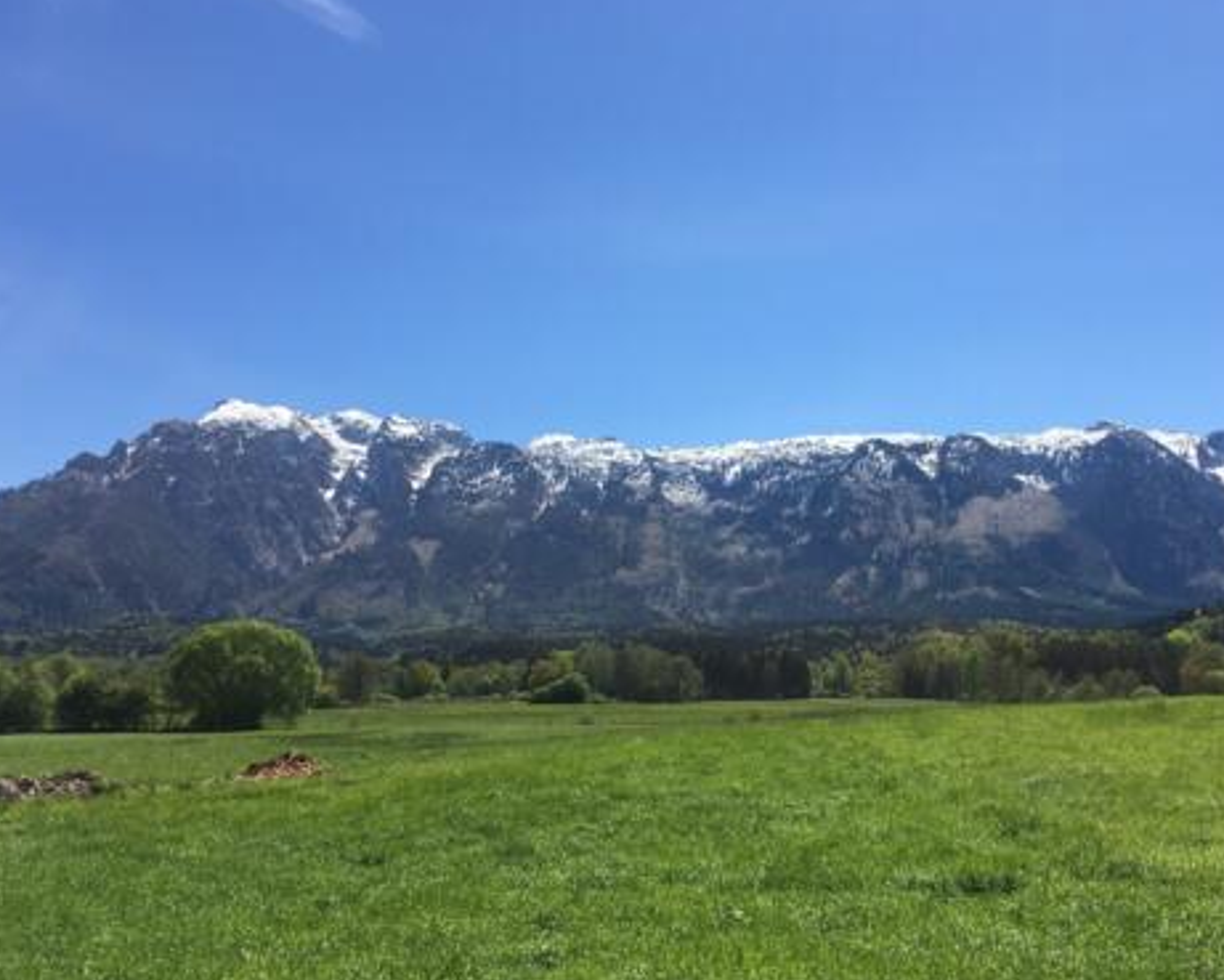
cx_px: 716
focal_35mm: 36
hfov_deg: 50.0
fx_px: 1304
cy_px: 555
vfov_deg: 41.1
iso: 25
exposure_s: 1/1637
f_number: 2.2
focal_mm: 4.15
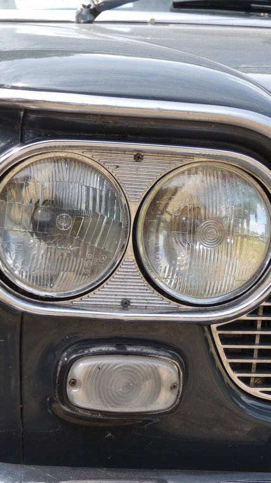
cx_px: 127
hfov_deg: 8.5
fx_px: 1828
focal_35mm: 143
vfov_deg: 15.0
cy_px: 242
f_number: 4.8
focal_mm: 17.5
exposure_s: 1/200
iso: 80
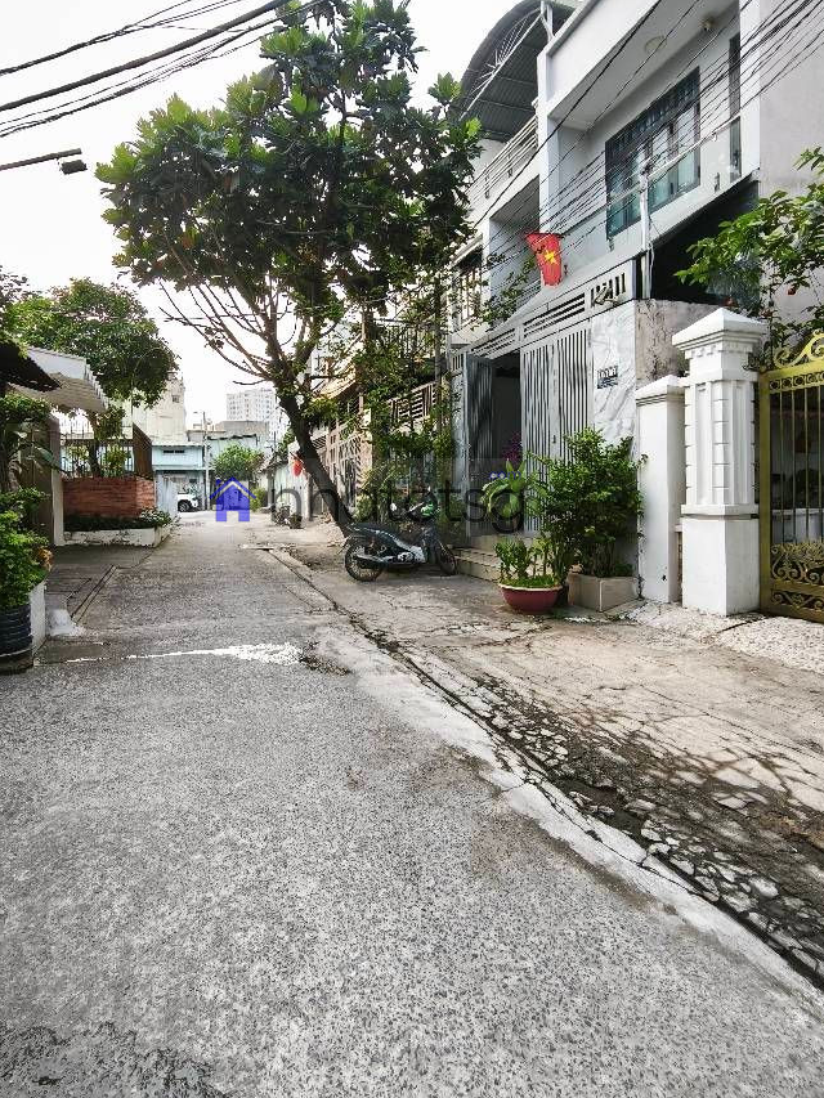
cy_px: 502
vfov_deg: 87.5
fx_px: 571
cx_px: 368
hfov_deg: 71.4
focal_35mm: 18
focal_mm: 1.91
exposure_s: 1/145
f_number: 2.2
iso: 50
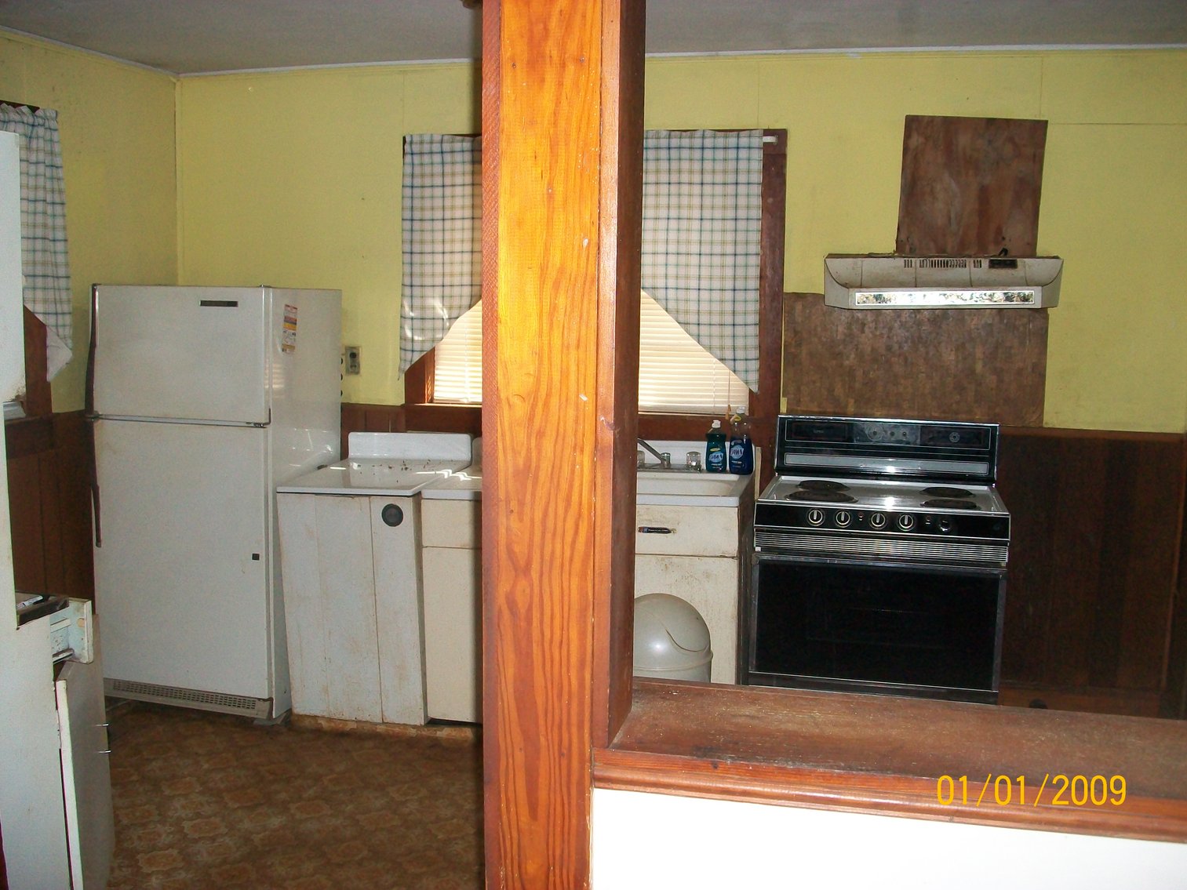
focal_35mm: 34
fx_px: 1166
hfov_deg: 54.0
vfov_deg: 41.8
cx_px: 594
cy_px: 445
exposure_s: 1/60
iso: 160
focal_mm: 5.7
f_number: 2.8
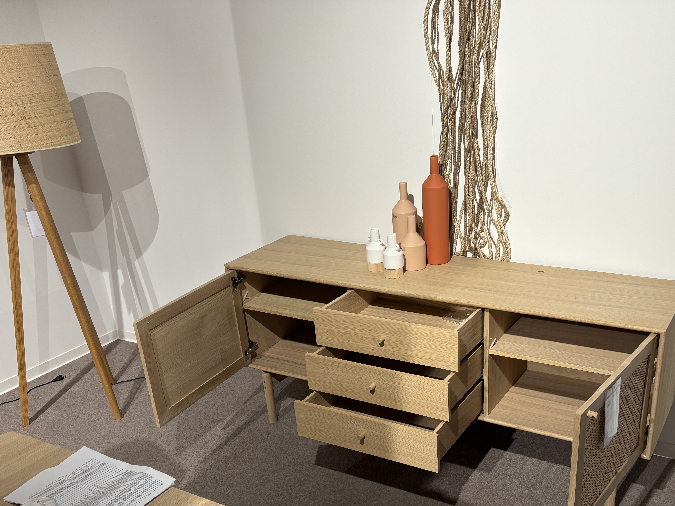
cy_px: 347
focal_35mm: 36
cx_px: 403
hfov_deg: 51.0
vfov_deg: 39.1
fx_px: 702
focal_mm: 5.96
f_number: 1.6
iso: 80
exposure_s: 1/100
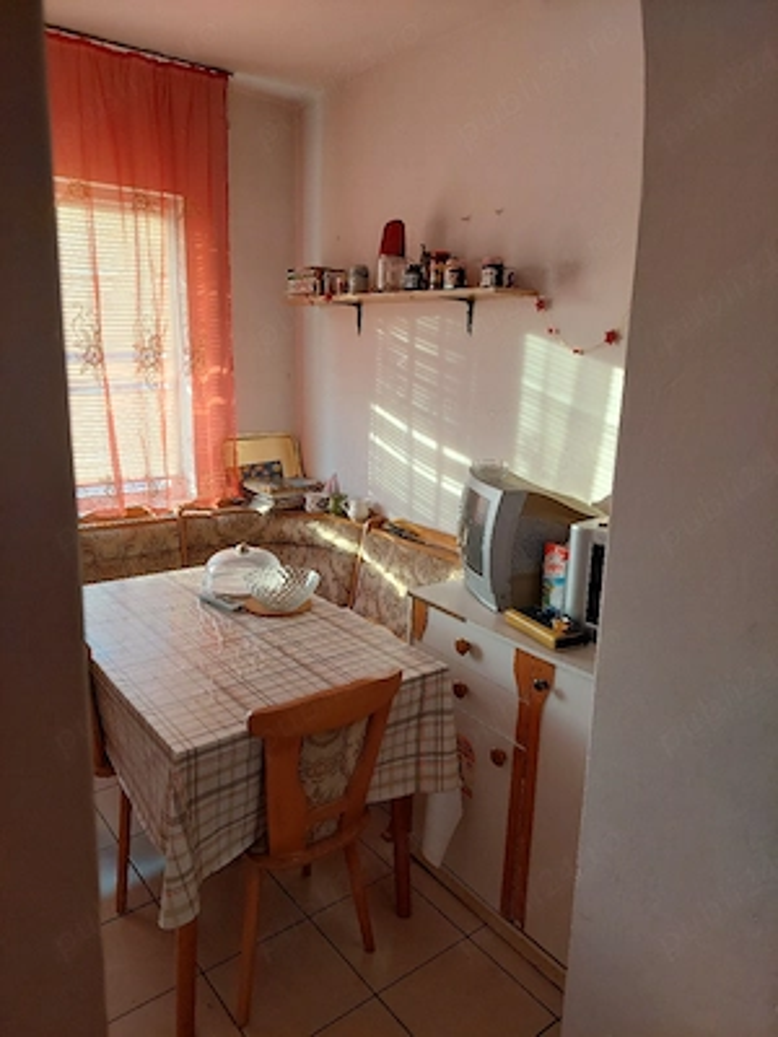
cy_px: 518
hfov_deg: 56.8
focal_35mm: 24
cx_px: 389
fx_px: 719
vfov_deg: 71.6
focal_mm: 5.23
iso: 80
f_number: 1.8
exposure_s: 1/50
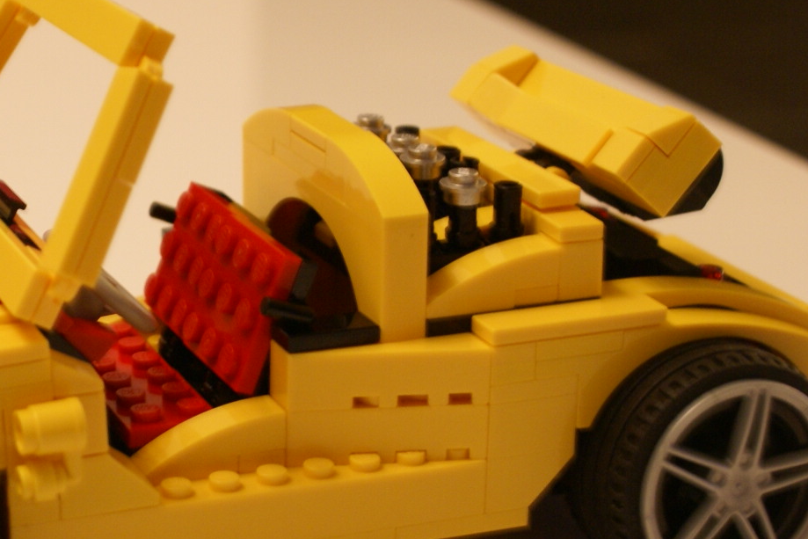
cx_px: 162
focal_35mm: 94
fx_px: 2110
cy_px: 291
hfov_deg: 21.4
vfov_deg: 14.6
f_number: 5
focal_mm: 30
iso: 400
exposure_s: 1/2
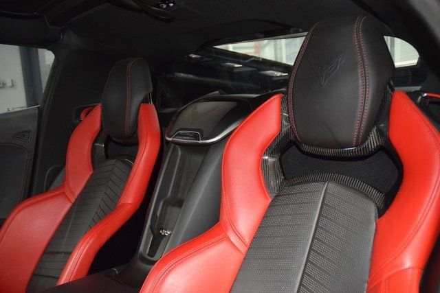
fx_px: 403
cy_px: 146
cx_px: 220
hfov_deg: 57.2
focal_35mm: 33
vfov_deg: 40.0
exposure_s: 1/40
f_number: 3.5
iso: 2500
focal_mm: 22
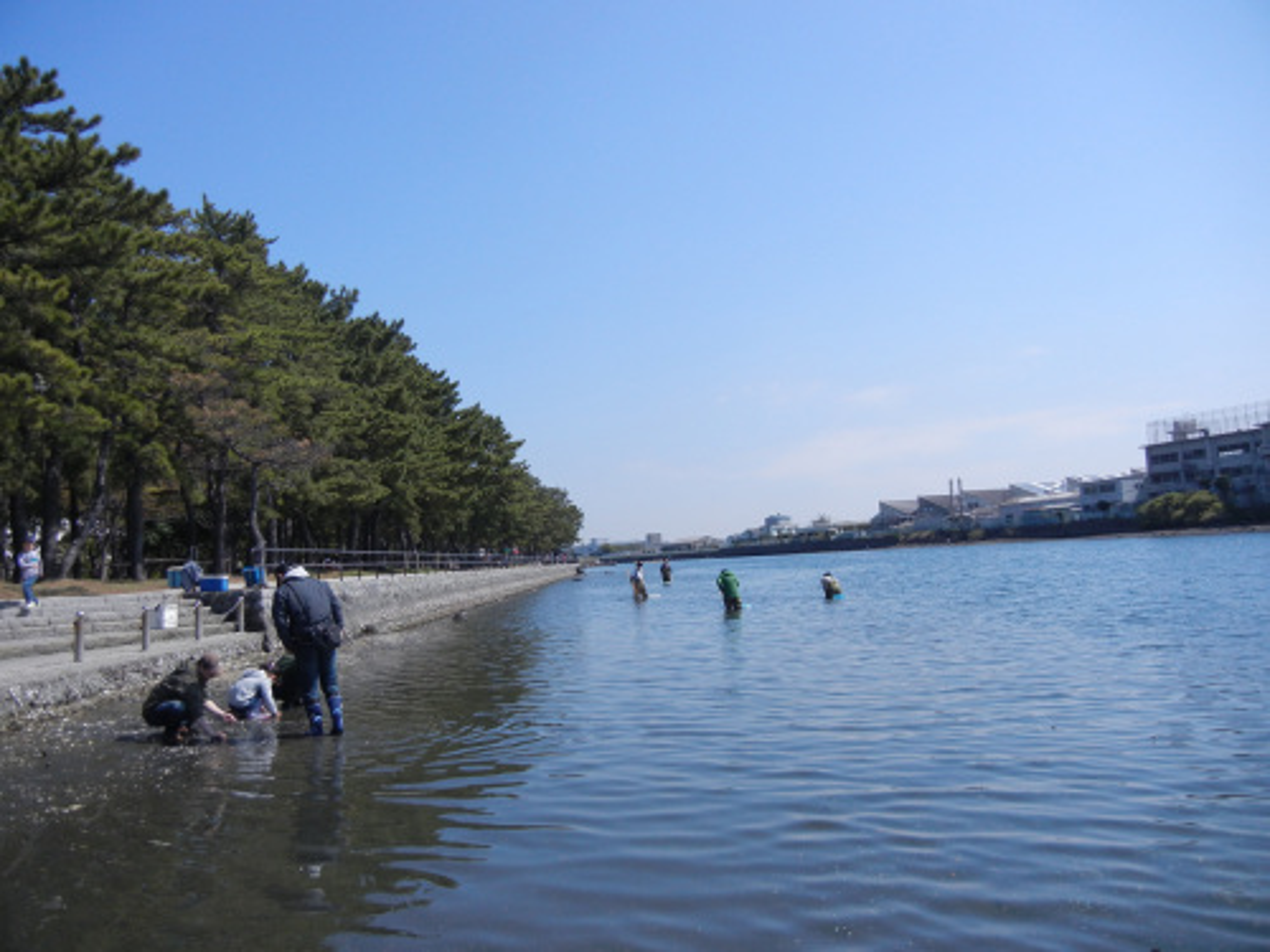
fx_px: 1101
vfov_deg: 46.8
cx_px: 635
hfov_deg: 60.0
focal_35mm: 30
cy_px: 476
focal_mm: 5.4
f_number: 7
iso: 160
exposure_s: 1/487
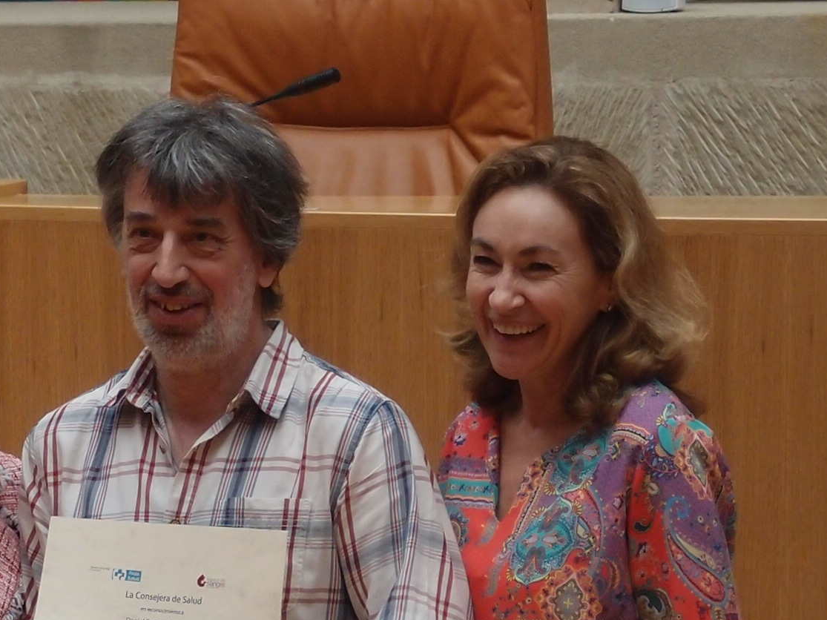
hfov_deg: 7.8
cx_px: 54
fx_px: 6020
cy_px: 682
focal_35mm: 252
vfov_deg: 5.9
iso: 125
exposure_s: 1/160
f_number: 2.3
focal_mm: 16.63
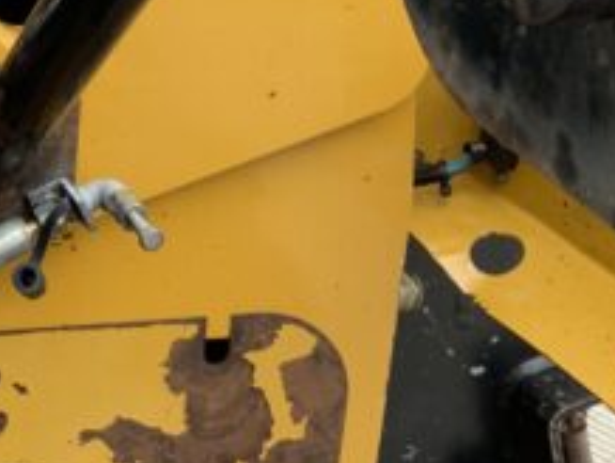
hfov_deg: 20.9
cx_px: -181
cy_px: -65
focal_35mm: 85
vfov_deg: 16.8
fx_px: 1512
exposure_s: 1/122
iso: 32
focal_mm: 3
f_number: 1.8
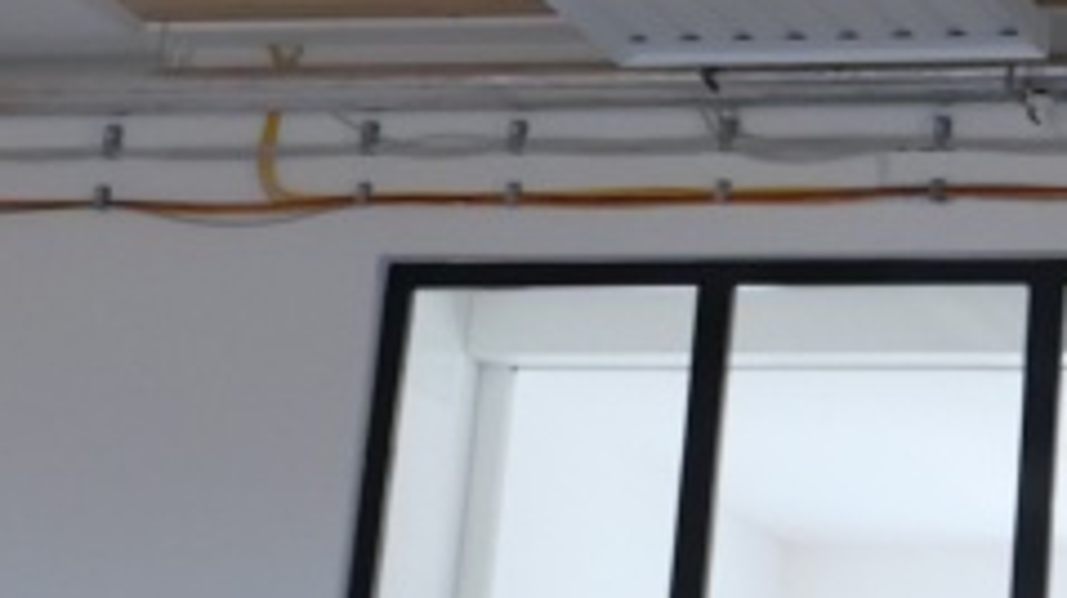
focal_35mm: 175
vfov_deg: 6.4
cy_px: -1098
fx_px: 4947
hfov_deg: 12.1
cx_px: 1161
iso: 640
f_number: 3
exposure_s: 1/60
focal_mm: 15
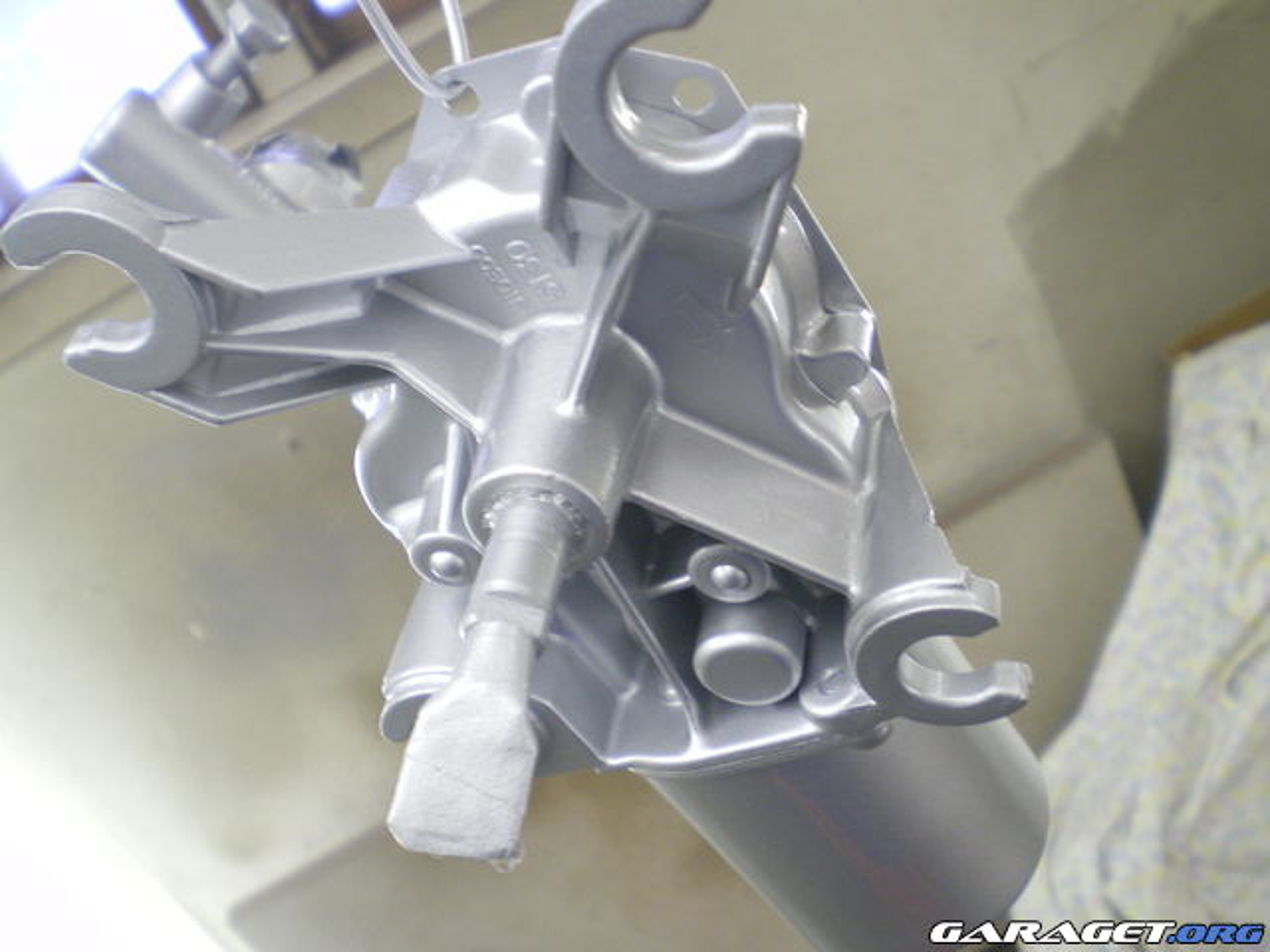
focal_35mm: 38
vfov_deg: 37.7
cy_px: 476
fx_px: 1394
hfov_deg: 49.0
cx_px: 635
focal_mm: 6.3
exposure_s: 1/30
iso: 250
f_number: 3.1
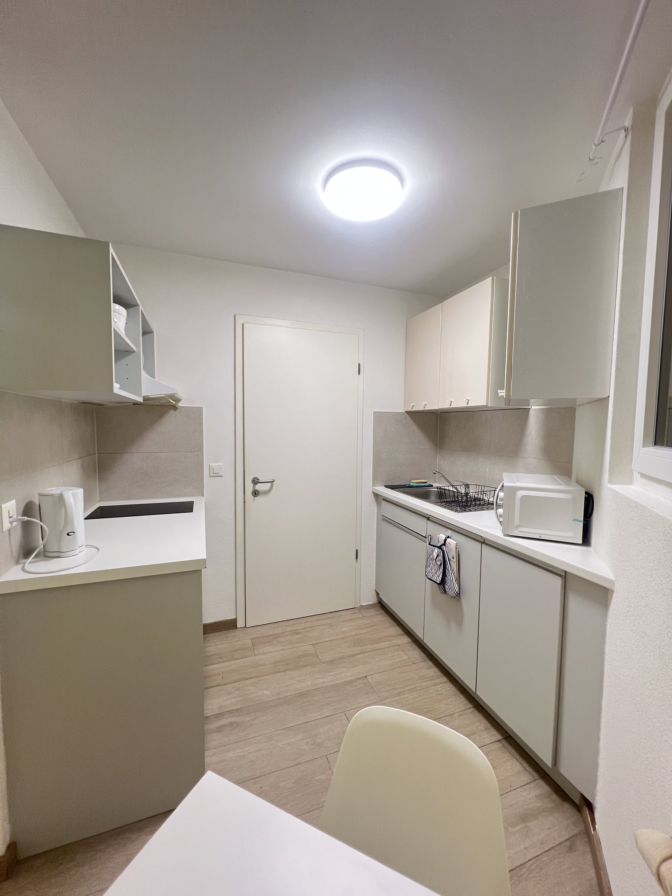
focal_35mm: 13
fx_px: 336
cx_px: 336
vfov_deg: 106.2
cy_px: 448
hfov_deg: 89.9
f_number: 1.8
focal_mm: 1.57
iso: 200
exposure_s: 1/50
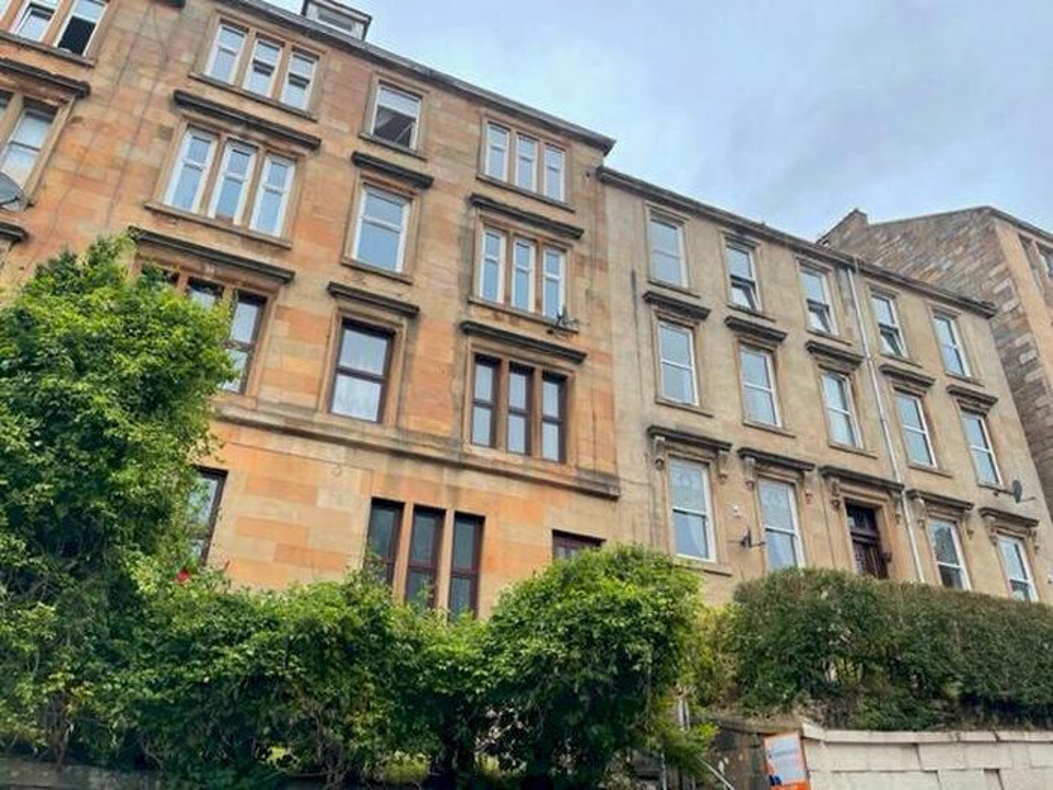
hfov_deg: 67.3
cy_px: 395
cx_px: 526
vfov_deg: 53.1
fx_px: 791
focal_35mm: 26
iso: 32
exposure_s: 1/1078
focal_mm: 5.1
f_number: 1.6
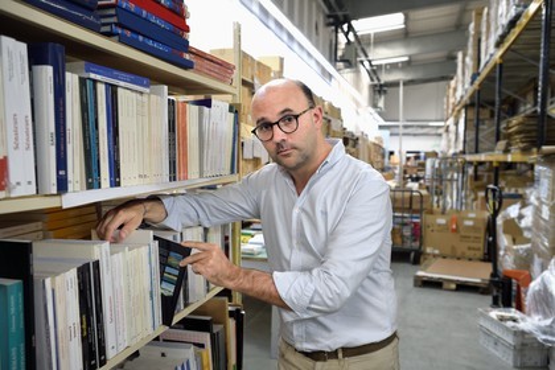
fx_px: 524
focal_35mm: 34
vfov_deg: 38.9
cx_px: 278
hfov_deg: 55.8
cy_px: 185
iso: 800
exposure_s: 1/50
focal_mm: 34
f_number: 4.5
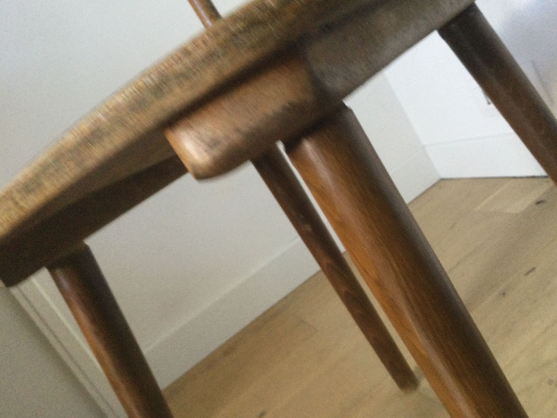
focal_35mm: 33
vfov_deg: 42.9
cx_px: 293
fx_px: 531
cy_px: 219
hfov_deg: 55.3
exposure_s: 1/33
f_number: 2.4
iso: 160
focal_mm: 3.3
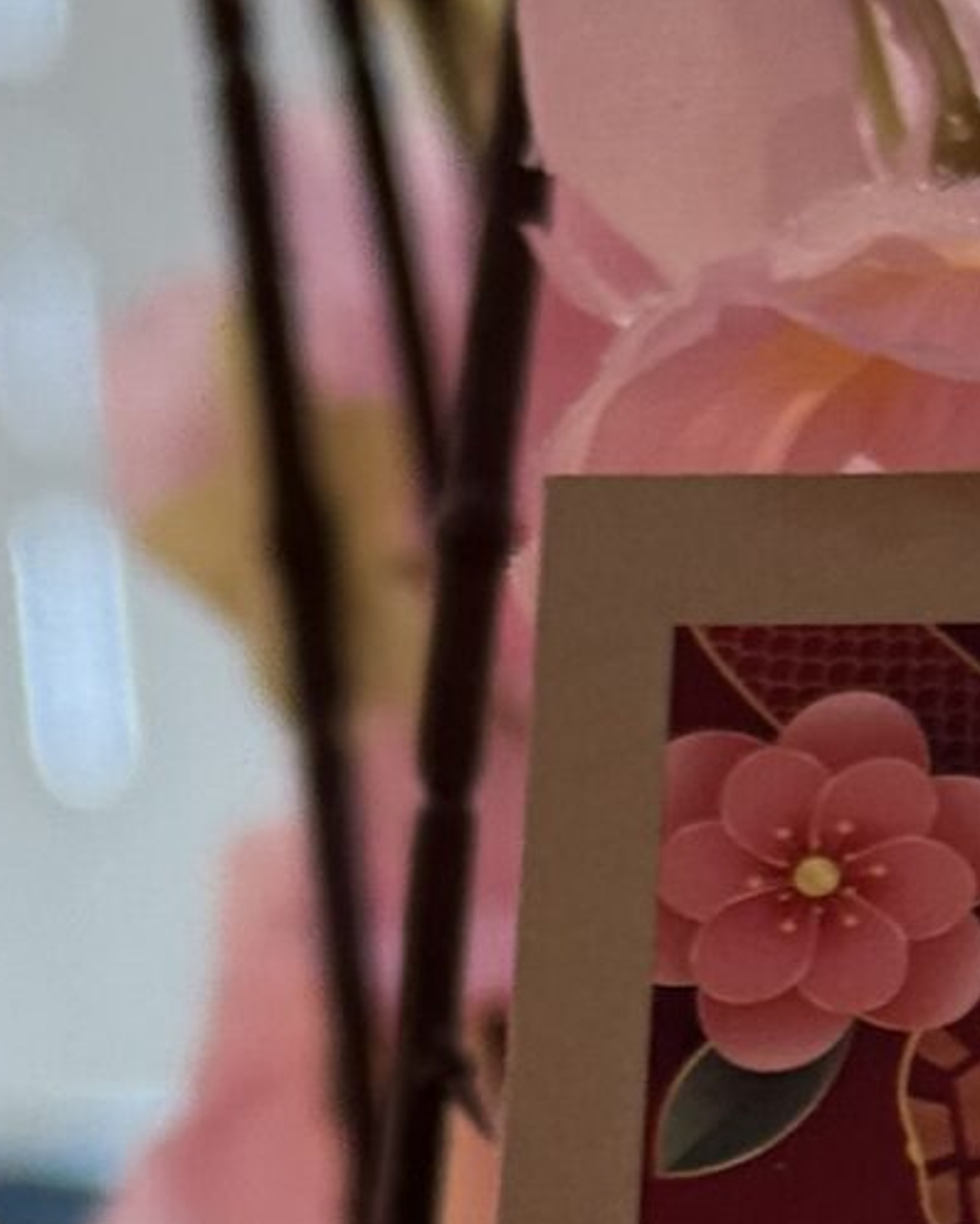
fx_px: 8771
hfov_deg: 6.3
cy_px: 1634
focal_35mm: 242
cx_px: 1508
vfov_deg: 7.9
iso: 160
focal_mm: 6.76
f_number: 1.78
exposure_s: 1/60
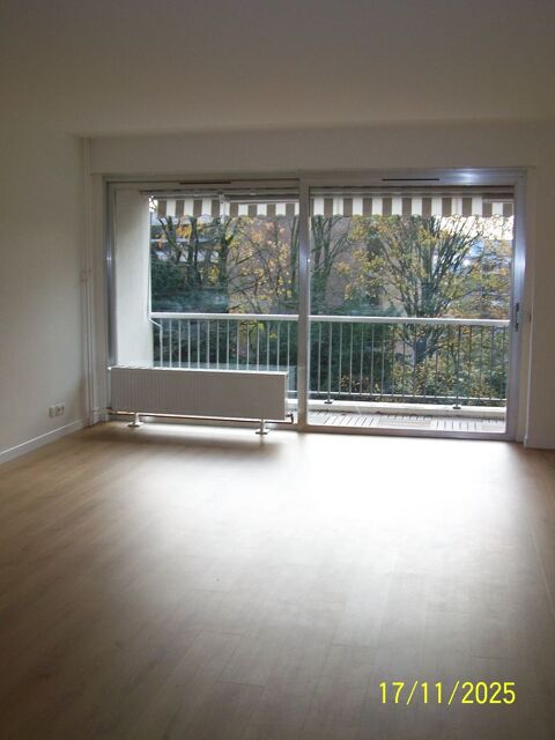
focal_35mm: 38
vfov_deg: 49.0
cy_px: 370
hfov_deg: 37.7
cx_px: 278
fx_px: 812
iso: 80
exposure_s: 1/80
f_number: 2.8
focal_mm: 6.3
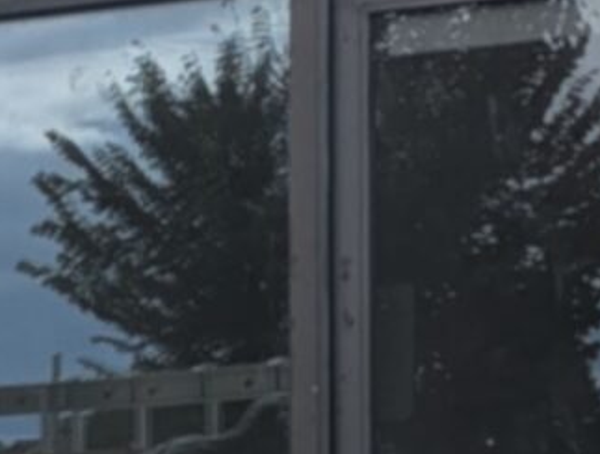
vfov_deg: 7.7
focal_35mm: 190
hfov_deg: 8.5
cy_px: 657
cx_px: -1254
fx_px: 3302
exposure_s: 1/699
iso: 50
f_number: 1.85
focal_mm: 6.81
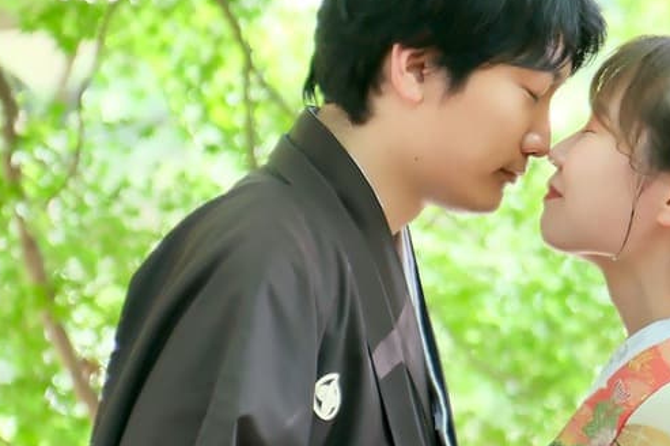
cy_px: 295
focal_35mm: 307
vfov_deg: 4.5
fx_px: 5710
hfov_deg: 6.7
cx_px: 598
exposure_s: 1/125
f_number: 2.8
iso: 800
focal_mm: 70
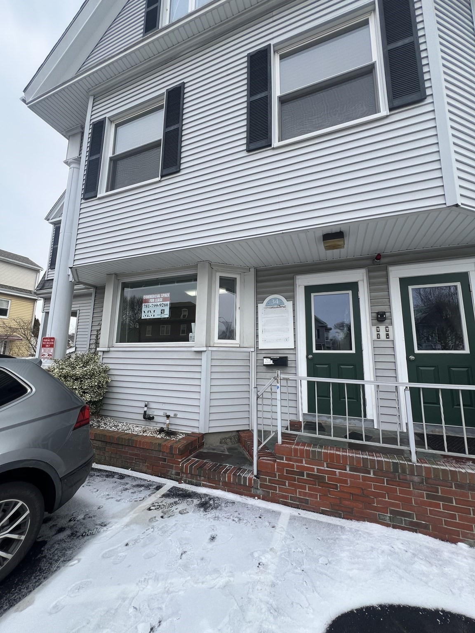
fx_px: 238
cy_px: 316
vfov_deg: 106.2
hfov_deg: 89.9
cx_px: 238
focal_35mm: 13
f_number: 1.8
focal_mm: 1.57
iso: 32
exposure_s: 1/479
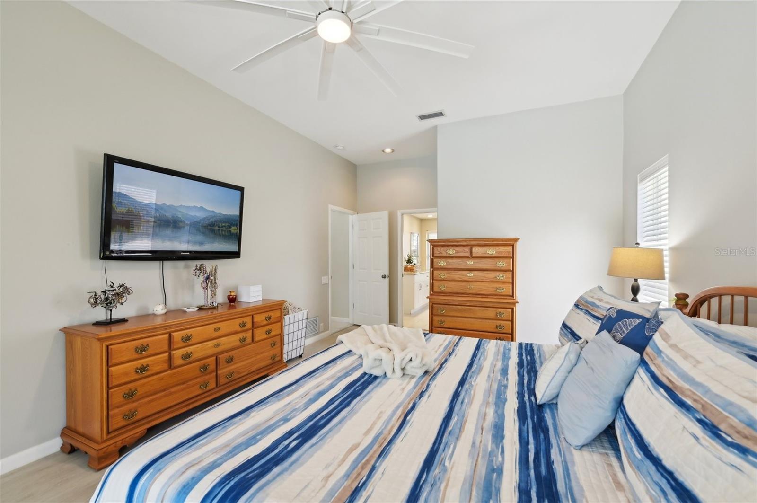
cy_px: 252
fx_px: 294
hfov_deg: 104.3
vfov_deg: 81.1
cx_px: 378
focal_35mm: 14
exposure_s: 1/40
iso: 400
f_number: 8
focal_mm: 14
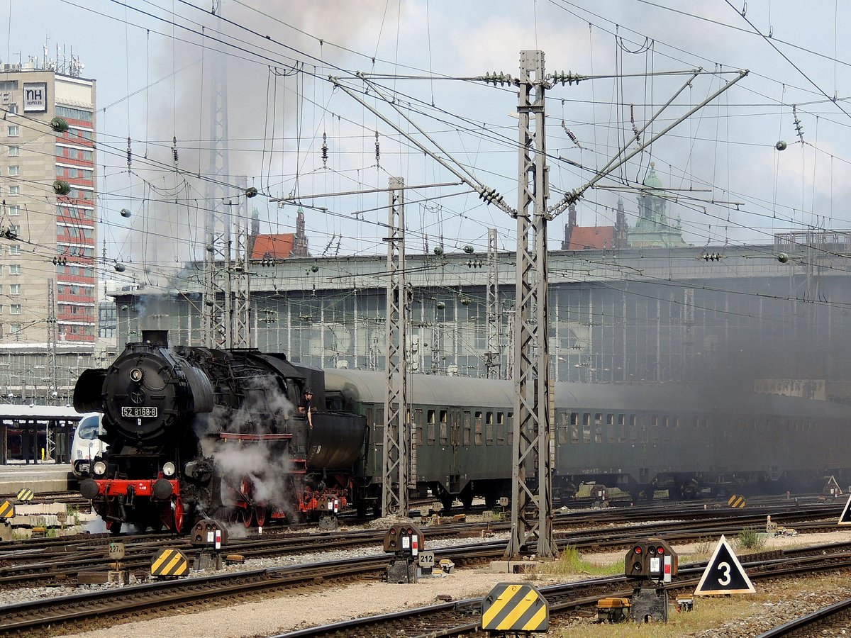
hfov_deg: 11.6
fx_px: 4179
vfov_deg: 8.7
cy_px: 319
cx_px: 426
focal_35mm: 170
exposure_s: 1/400
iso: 100
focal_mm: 30.3
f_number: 4.5
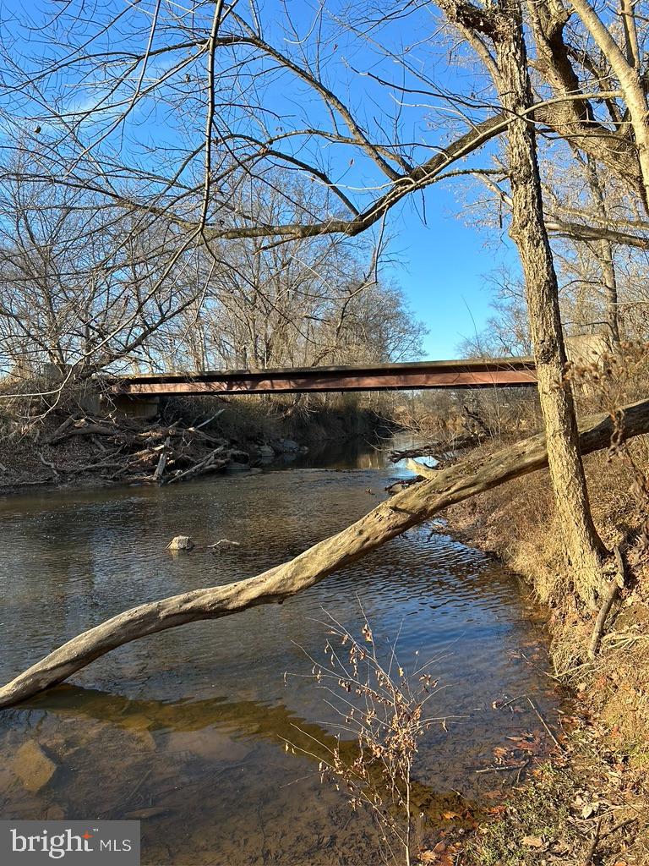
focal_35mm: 24
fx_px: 600
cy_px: 433
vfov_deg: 71.6
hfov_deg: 56.8
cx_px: 324
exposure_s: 1/1304
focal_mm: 6.86
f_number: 1.78
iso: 80
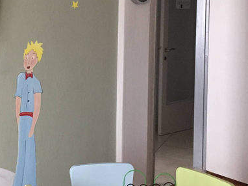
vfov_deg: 19.0
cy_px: 16
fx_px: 544
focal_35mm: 76
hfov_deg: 24.7
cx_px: 10
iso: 200
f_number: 2.2
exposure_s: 1/33
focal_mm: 4.15
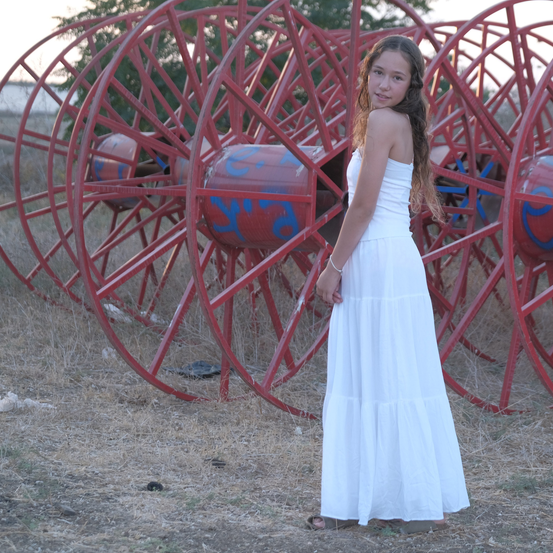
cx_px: 391
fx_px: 1735
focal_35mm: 96
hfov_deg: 18.0
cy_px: 277
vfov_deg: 18.1
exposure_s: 1/200
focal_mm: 50
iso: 250
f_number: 2.8
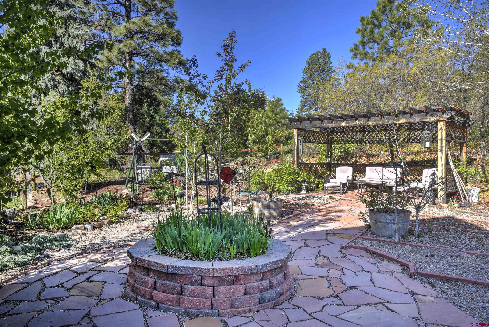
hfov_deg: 67.4
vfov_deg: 48.0
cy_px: 164
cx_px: 244
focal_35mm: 27
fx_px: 367
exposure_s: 1/500
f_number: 8
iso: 400
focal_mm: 27
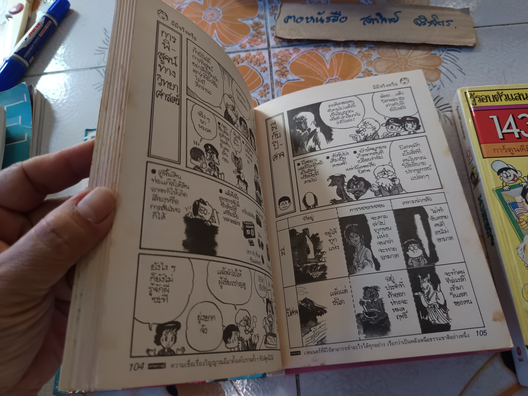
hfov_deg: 71.6
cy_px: 198
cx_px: 264
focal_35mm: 24
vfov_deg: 56.8
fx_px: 366
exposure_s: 1/50
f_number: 1.7
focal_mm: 5.31
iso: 553
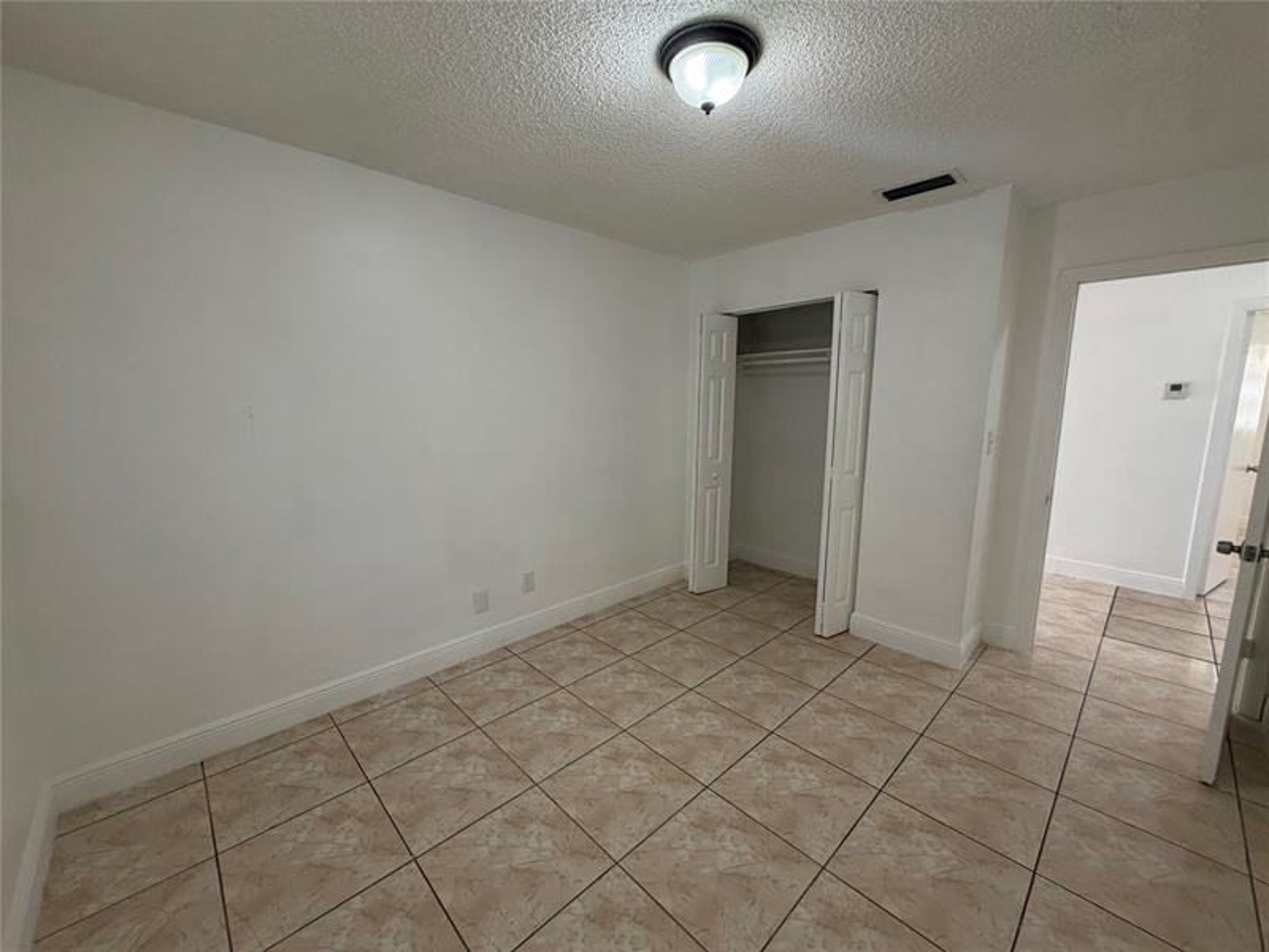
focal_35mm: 14
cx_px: 634
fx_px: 513
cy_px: 476
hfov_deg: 102.1
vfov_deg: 85.7
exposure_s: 1/120
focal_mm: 2.22
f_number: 2.2
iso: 200
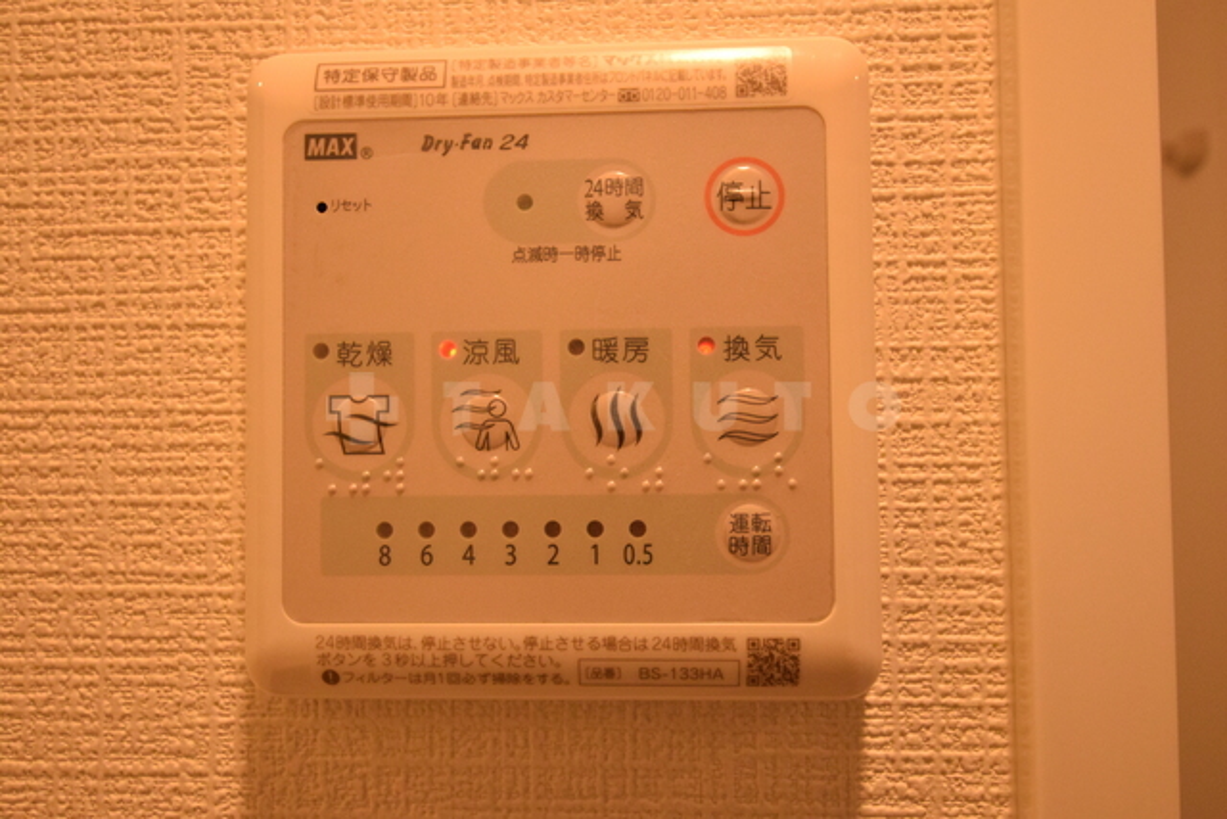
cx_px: 614
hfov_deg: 73.7
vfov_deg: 53.2
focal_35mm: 24
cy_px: 410
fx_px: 818
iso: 3200
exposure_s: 1/200
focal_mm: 16
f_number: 7.1
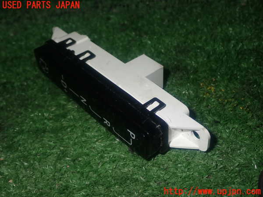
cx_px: 132
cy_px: 98
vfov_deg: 30.9
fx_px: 357
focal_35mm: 47
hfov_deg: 40.4
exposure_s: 1/50
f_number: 9
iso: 200
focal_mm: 8.4
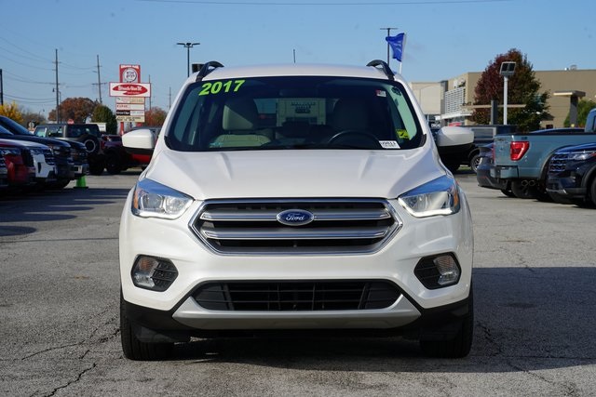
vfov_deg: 18.0
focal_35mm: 76
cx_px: 298
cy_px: 198
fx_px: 1258
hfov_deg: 26.6
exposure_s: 1/125
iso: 100
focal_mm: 76
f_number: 14
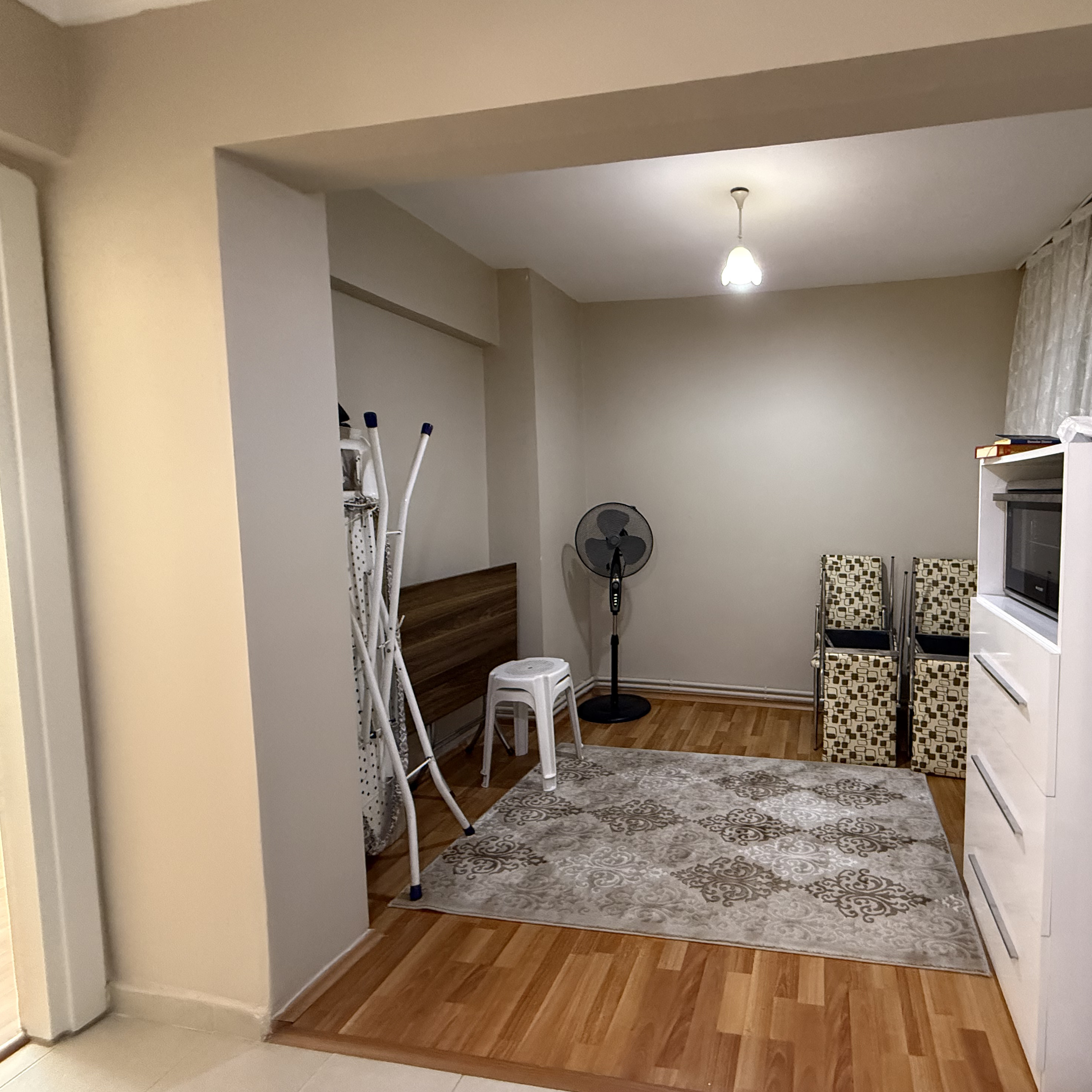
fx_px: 607
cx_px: 743
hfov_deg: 80.7
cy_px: 531
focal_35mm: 17
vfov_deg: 83.9
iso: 640
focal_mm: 2.22
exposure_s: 1/50
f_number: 2.2
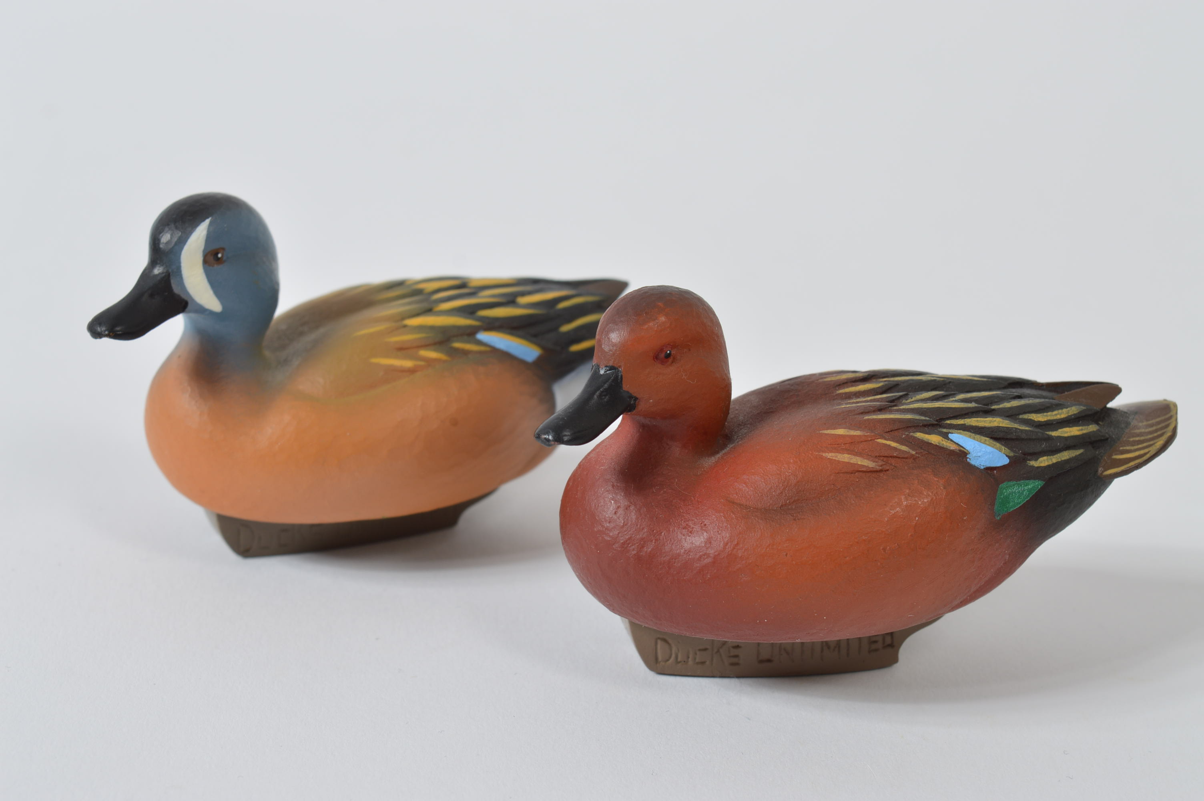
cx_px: 602
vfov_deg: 16.5
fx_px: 2757
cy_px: 400
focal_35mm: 82
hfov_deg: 24.6
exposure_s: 1/100
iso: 100
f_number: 11
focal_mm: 55
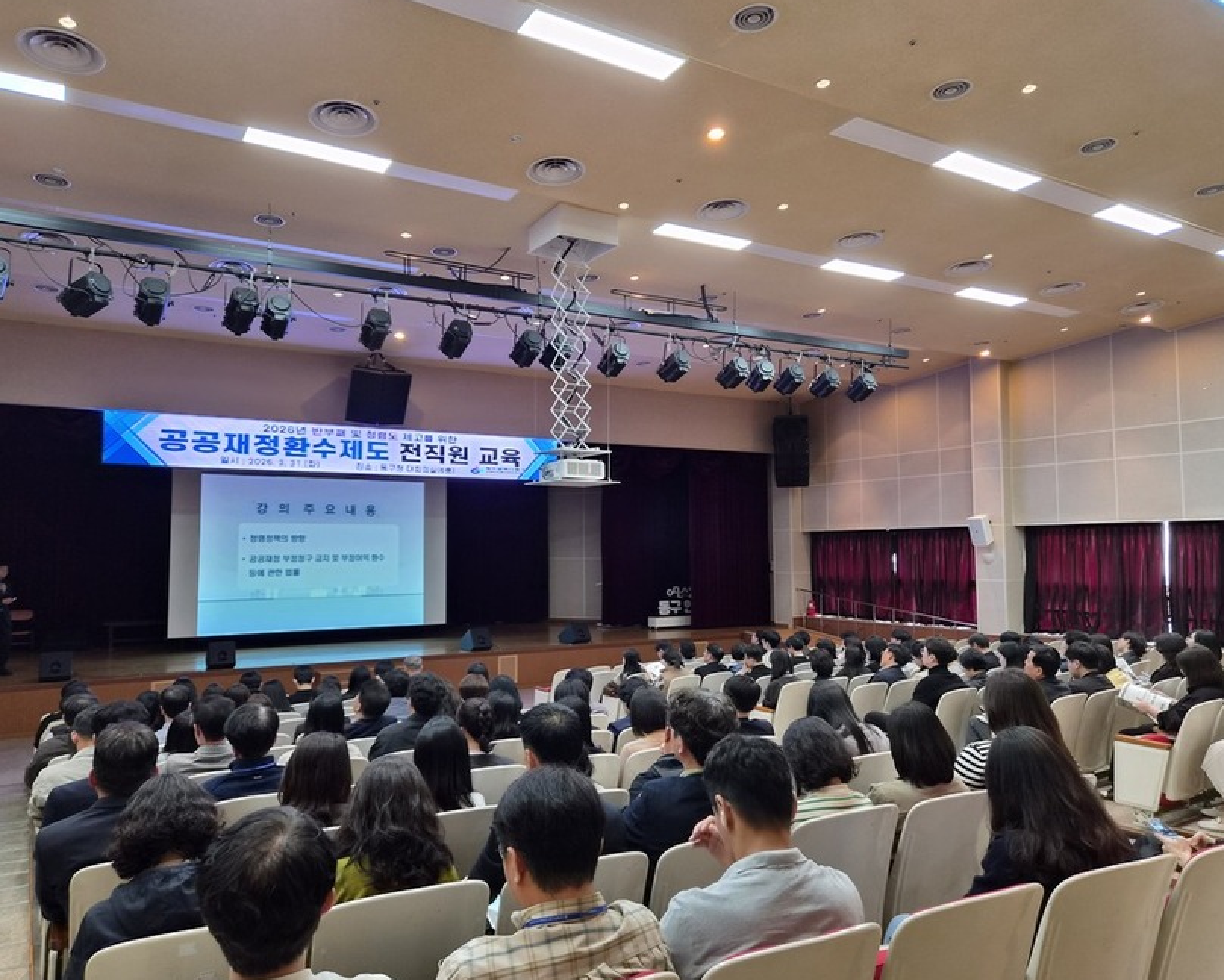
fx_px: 906
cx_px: 609
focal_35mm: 25
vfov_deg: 56.8
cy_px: 490
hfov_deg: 68.1
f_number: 1.8
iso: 250
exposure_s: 1/120
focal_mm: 5.4
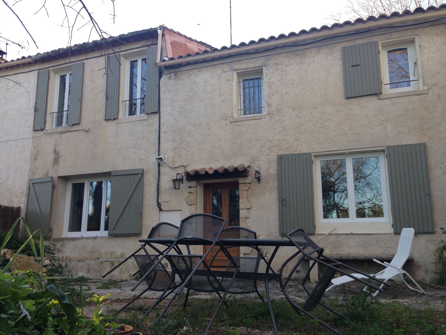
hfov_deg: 55.4
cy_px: 168
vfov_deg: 42.9
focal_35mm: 33
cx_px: 223
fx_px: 425
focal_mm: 4.12
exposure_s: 1/142
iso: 50
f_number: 2.4
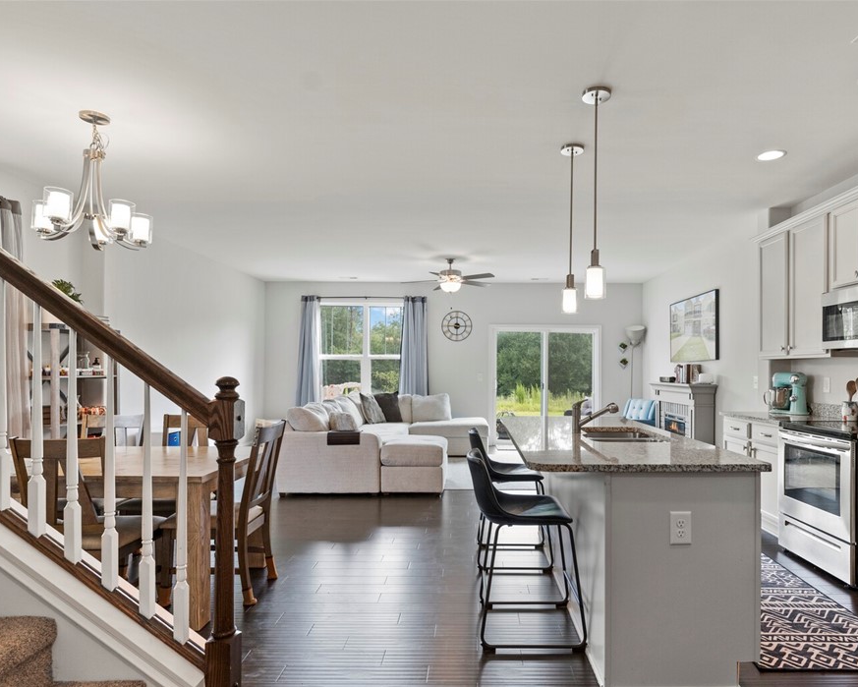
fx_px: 533
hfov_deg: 77.4
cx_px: 475
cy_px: 354
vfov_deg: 65.5
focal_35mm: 21
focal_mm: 18
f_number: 7.1
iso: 1600
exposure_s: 1/40
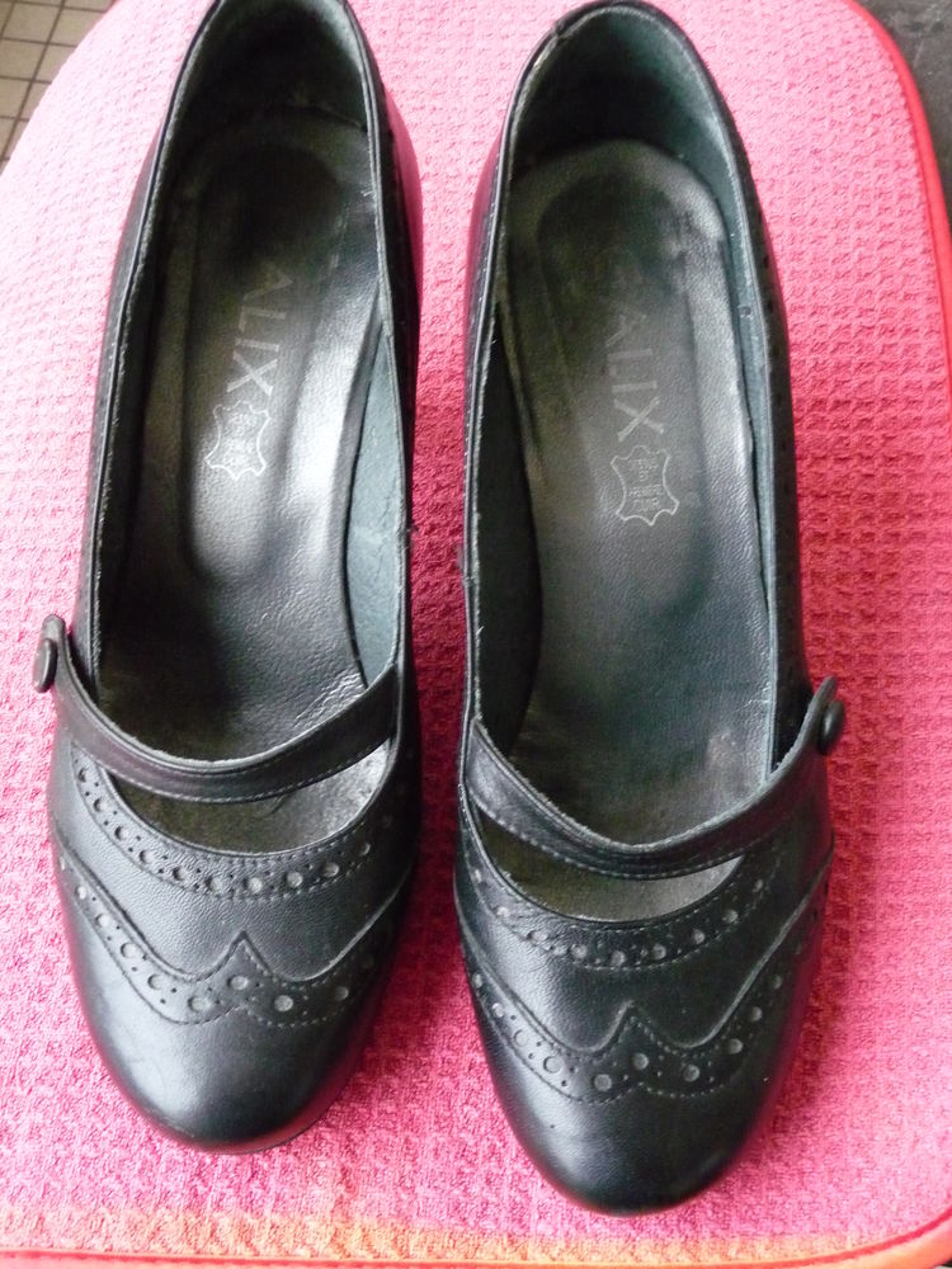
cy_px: 634
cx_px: 476
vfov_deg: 51.4
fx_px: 1320
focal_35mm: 36
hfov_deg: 39.7
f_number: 3.7
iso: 800
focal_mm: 6
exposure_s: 1/13
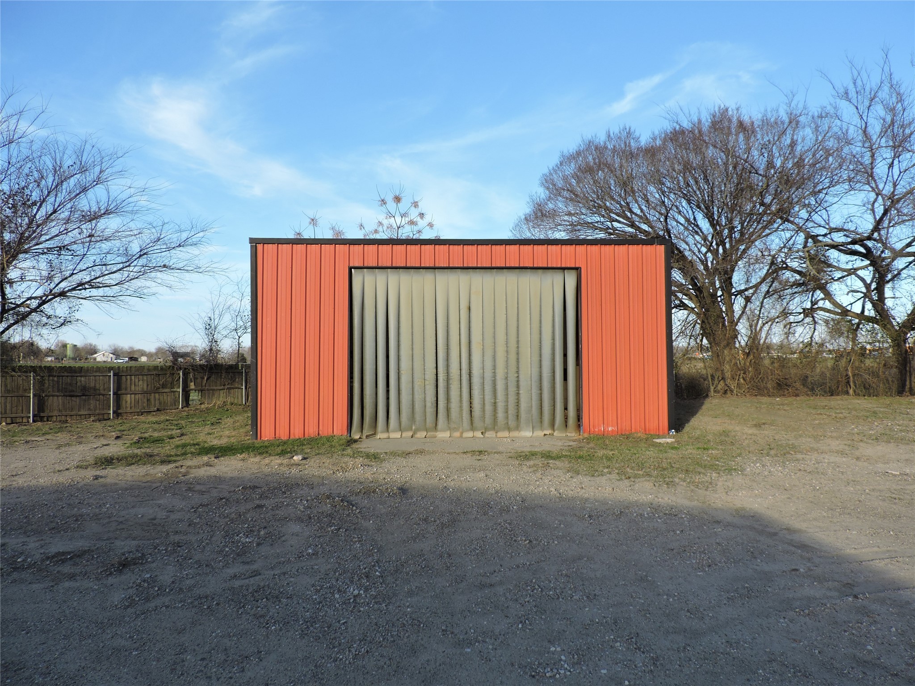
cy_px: 343
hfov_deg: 71.6
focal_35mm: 24
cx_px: 458
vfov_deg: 56.8
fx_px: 634
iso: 100
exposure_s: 1/640
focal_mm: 4.3
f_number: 3
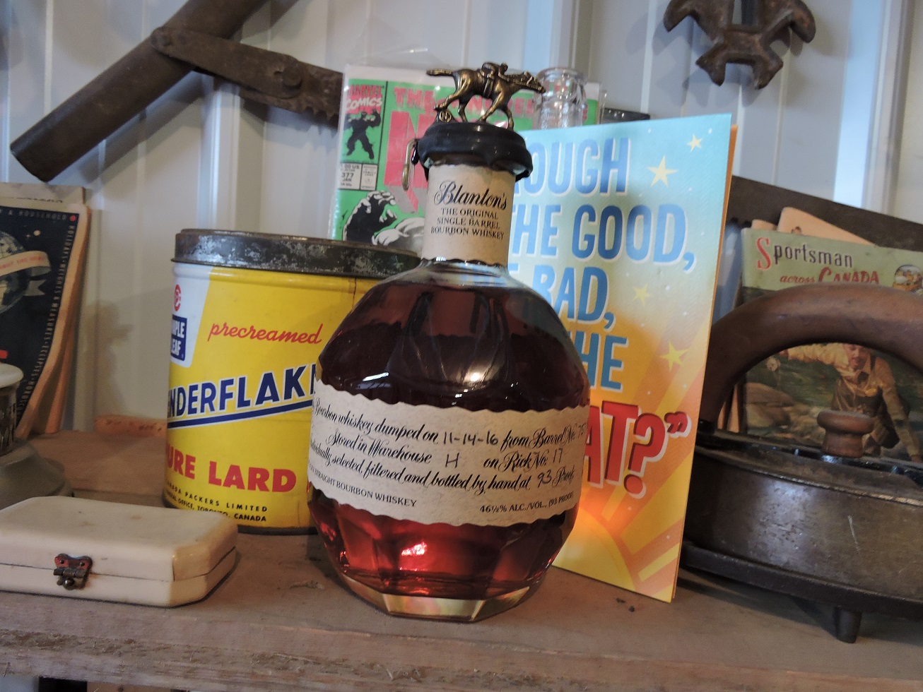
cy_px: 346
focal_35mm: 24
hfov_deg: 71.6
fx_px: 640
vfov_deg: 56.8
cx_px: 462
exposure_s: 1/13
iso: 400
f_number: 3.3
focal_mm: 4.3
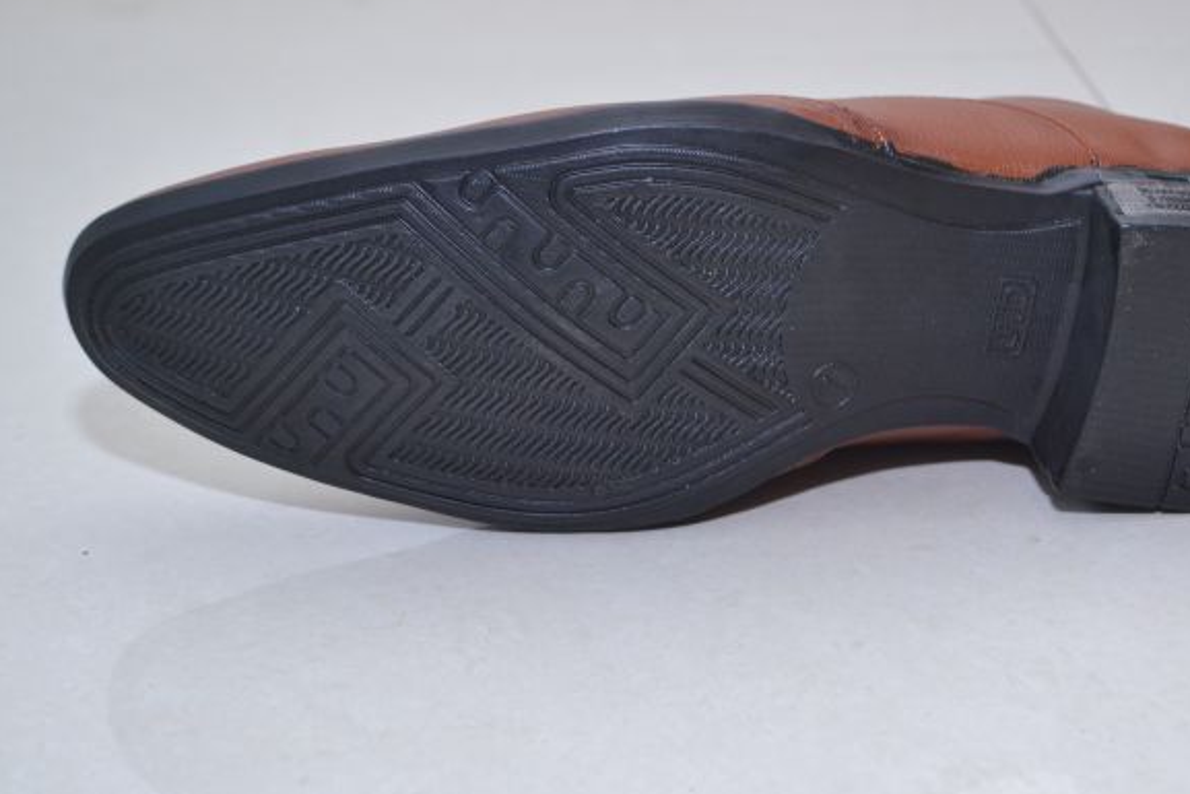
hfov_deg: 25.6
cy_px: 385
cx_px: 738
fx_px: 2612
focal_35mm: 79
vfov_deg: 17.3
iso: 400
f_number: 5.6
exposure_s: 1/125
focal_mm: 38
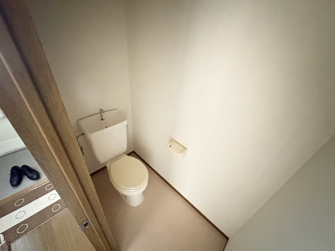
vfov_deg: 85.7
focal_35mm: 14
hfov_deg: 102.1
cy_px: 126
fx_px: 135
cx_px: 168
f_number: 2.2
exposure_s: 1/30
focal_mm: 2.22
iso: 1600
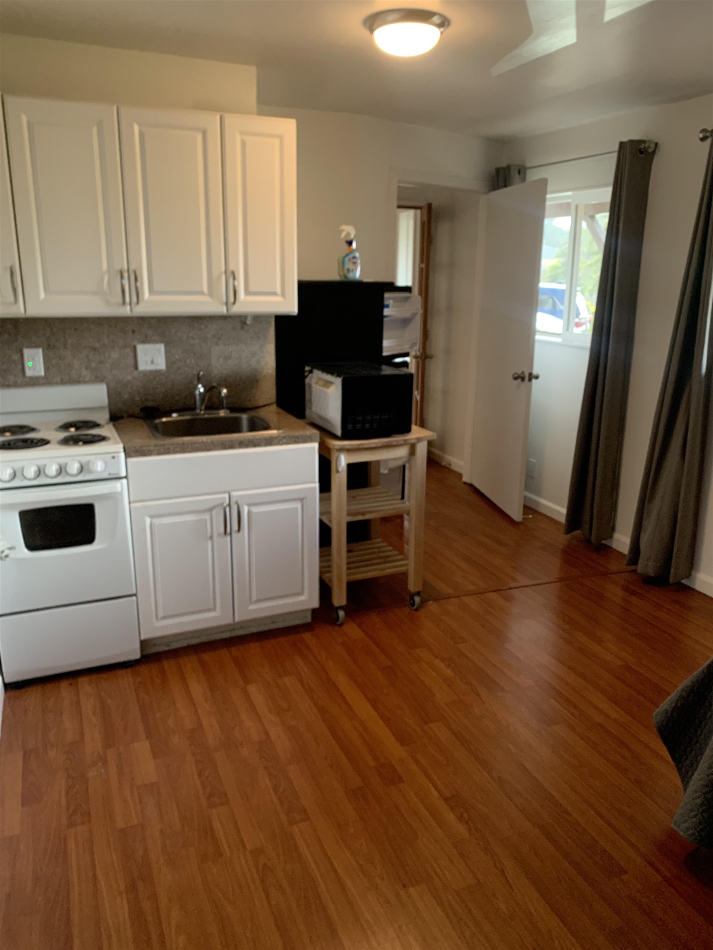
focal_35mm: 26
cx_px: 356
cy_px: 475
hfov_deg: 53.1
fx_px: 714
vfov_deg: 67.3
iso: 100
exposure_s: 1/121
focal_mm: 4.25
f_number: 1.8
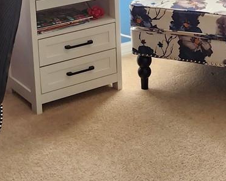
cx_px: 219
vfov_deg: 15.4
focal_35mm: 97
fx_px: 649
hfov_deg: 19.3
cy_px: -26
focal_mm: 5.54
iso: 200
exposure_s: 1/180
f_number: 1.8
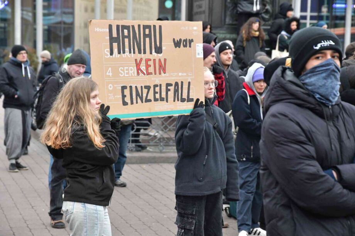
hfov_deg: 19.5
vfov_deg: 13.0
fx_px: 1035
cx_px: 178
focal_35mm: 105
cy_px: 118
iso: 3200
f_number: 7.1
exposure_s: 1/125
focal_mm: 105
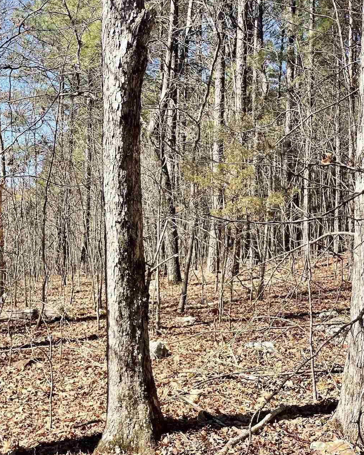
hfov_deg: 28.9
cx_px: 64
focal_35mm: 51
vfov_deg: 36.7
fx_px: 687
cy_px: 224
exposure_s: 1/1195
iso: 32
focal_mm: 4.2
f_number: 1.6
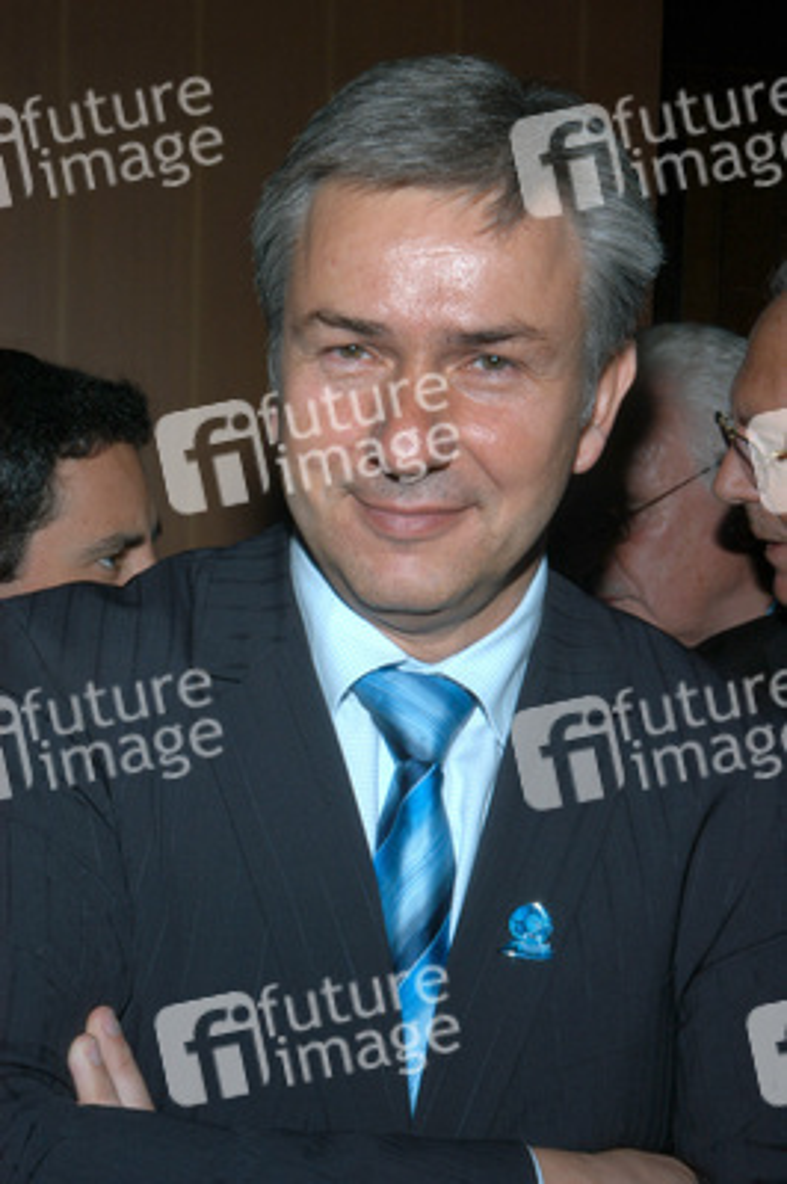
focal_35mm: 72
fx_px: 2365
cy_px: 592
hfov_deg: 18.9
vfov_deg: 28.1
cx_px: 394
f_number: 25
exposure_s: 1/160
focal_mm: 48
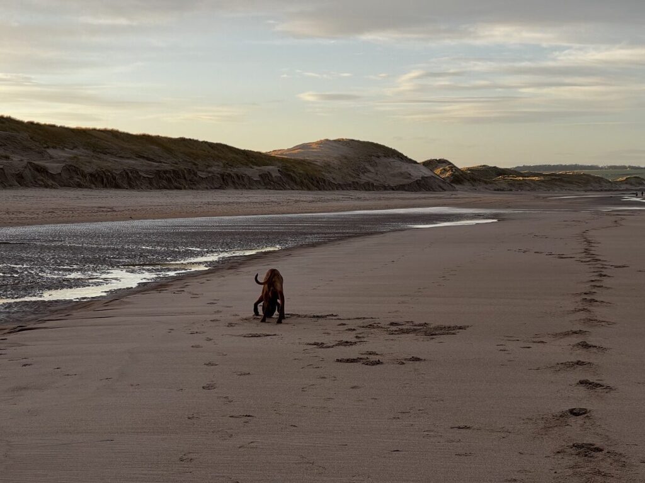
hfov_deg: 25.3
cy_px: 242
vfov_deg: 19.1
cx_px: 322
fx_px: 1435
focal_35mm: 77
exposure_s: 1/145
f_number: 2.8
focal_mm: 9
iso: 32
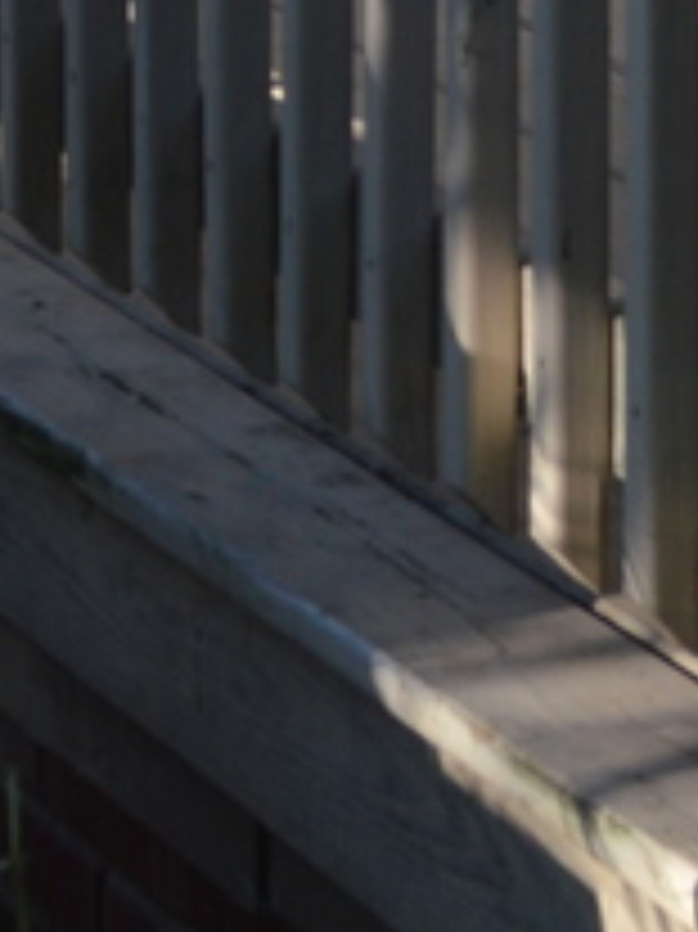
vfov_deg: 7.0
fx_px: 7293
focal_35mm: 271
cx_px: 995
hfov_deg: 5.4
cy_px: -1031
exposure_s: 1/125
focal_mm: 24
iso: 110
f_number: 5.6
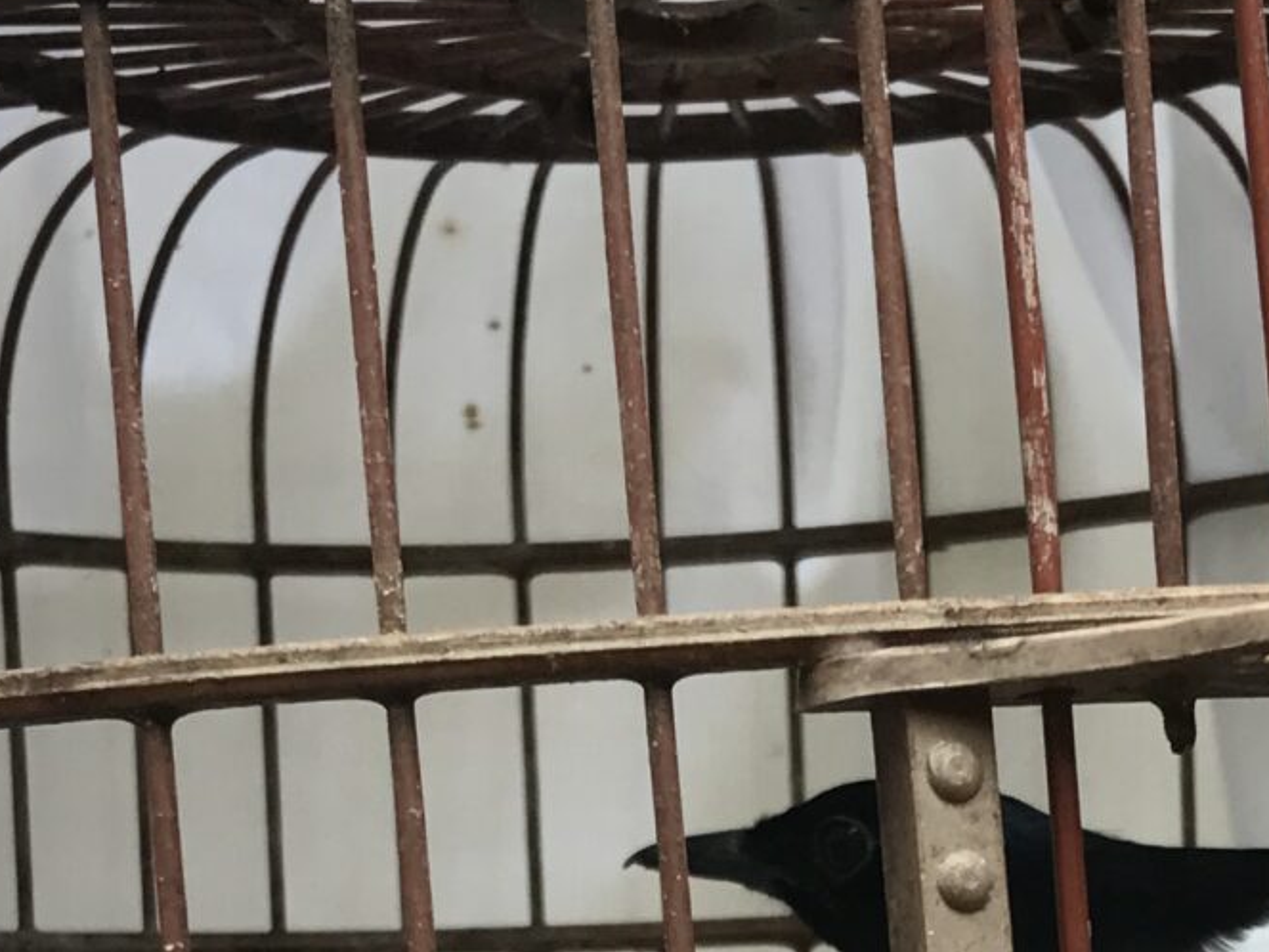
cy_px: 1382
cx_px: 860
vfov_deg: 13.0
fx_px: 3959
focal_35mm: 108
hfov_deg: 18.2
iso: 20
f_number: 1.8
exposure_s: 1/427
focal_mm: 3.99
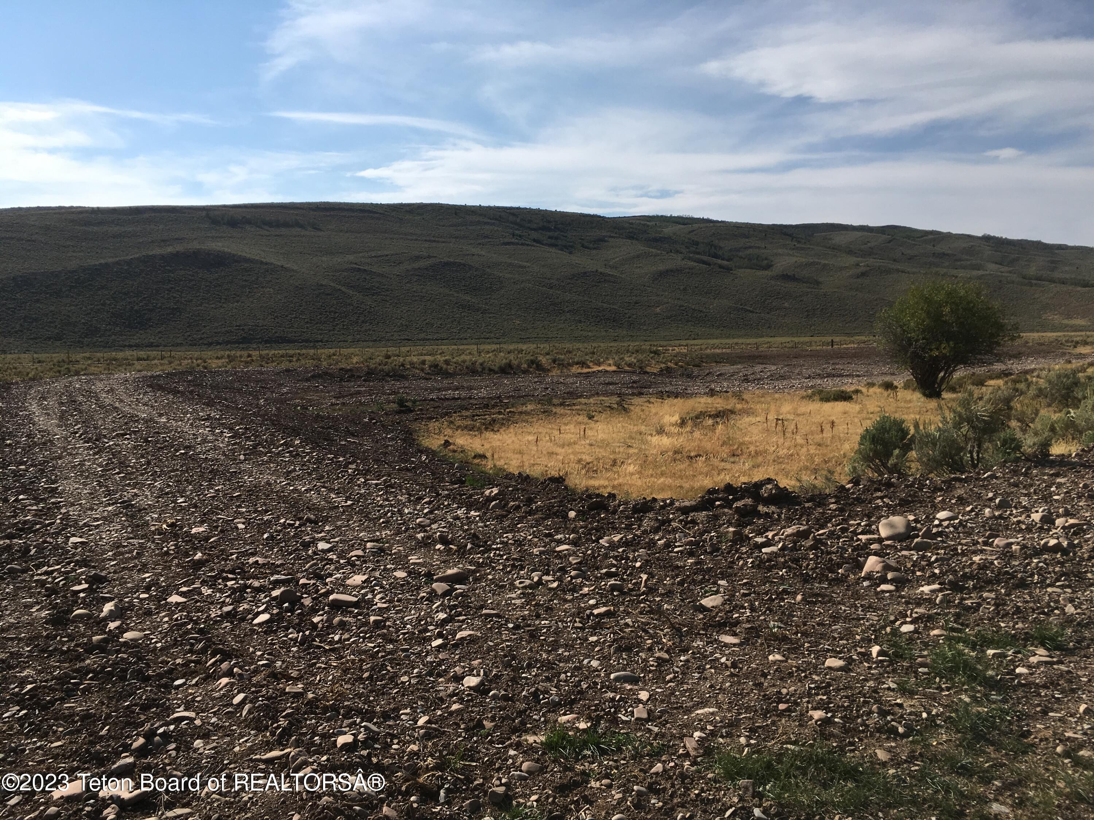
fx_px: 917
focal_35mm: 29
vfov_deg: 48.2
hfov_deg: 61.7
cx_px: 547
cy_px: 410
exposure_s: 1/2849
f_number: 2.2
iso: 25
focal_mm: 4.15
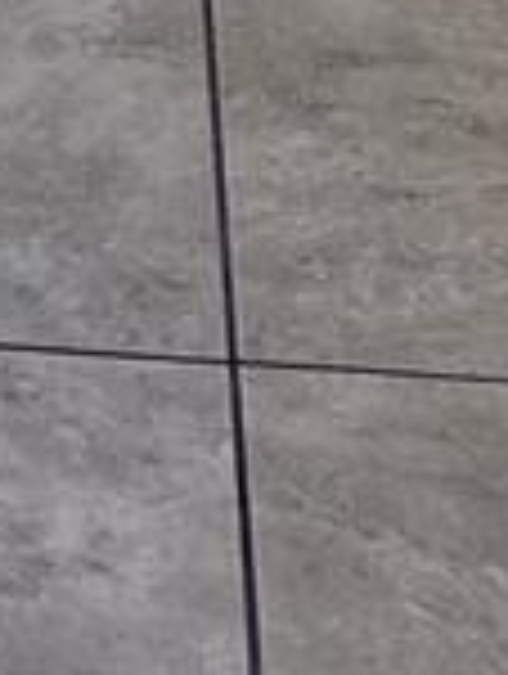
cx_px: -306
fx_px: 4058
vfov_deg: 8.0
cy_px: -1449
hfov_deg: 7.0
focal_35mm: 208
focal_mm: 4.25
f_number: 1.8
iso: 40
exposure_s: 1/120
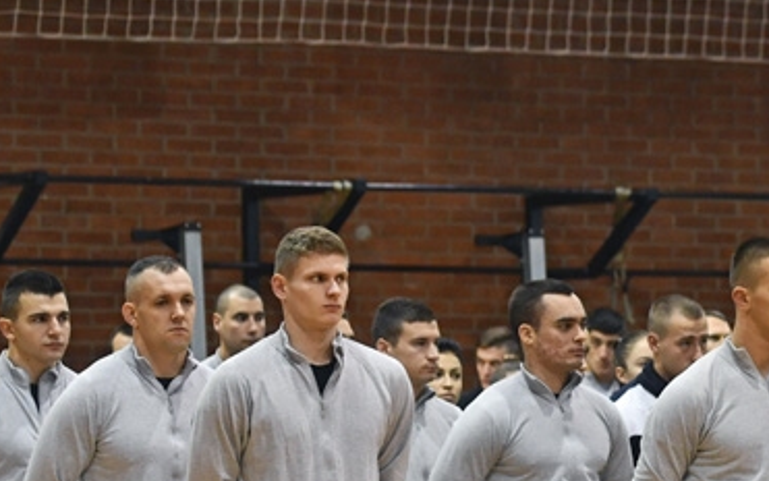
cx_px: 885
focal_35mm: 231
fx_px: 4842
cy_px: 707
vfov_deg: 5.6
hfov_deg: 9.0
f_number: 3.5
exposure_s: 1/160
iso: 1600
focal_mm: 70
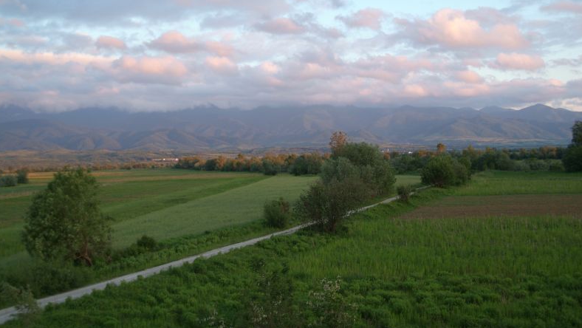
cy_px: 168
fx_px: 772
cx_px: 289
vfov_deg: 24.0
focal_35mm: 50
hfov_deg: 41.3
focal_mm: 31
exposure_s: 1/90
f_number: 4.8
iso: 200
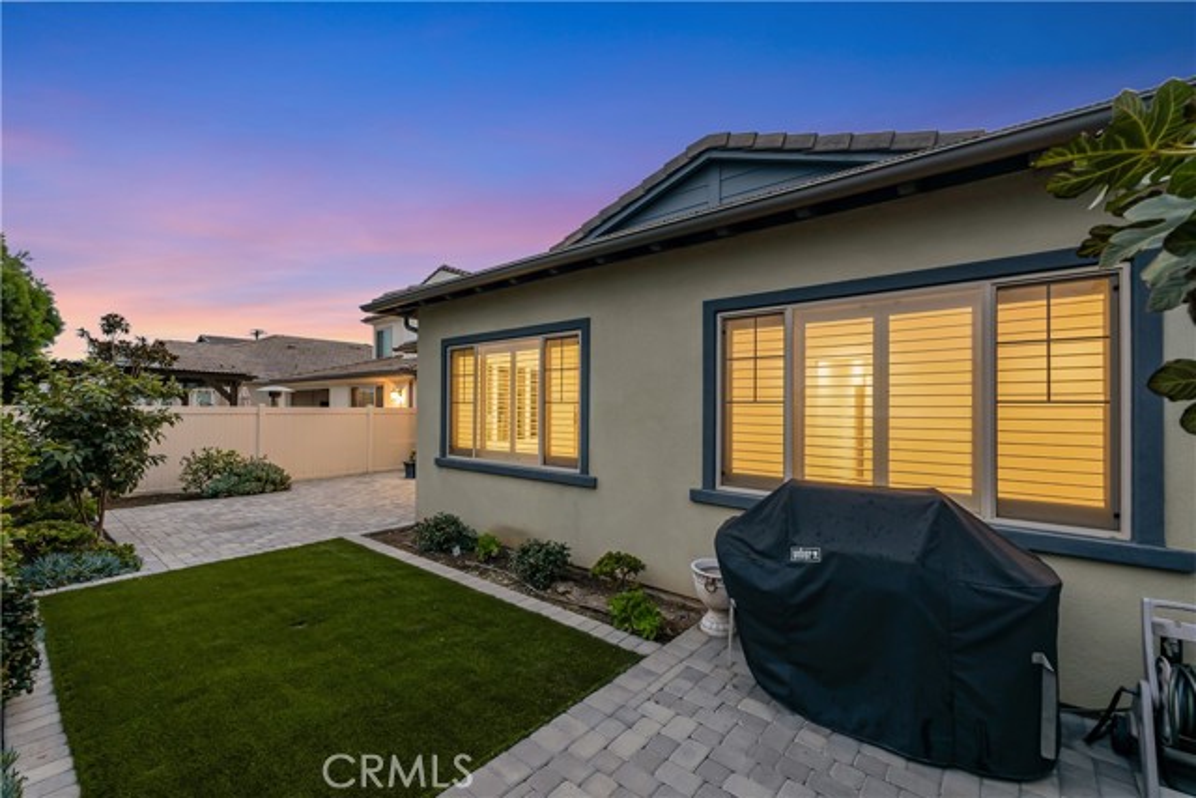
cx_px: 598
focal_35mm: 15
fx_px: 498
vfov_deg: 77.4
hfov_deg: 100.4
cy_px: 399
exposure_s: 1/1.67
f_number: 5.6
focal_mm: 10
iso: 100
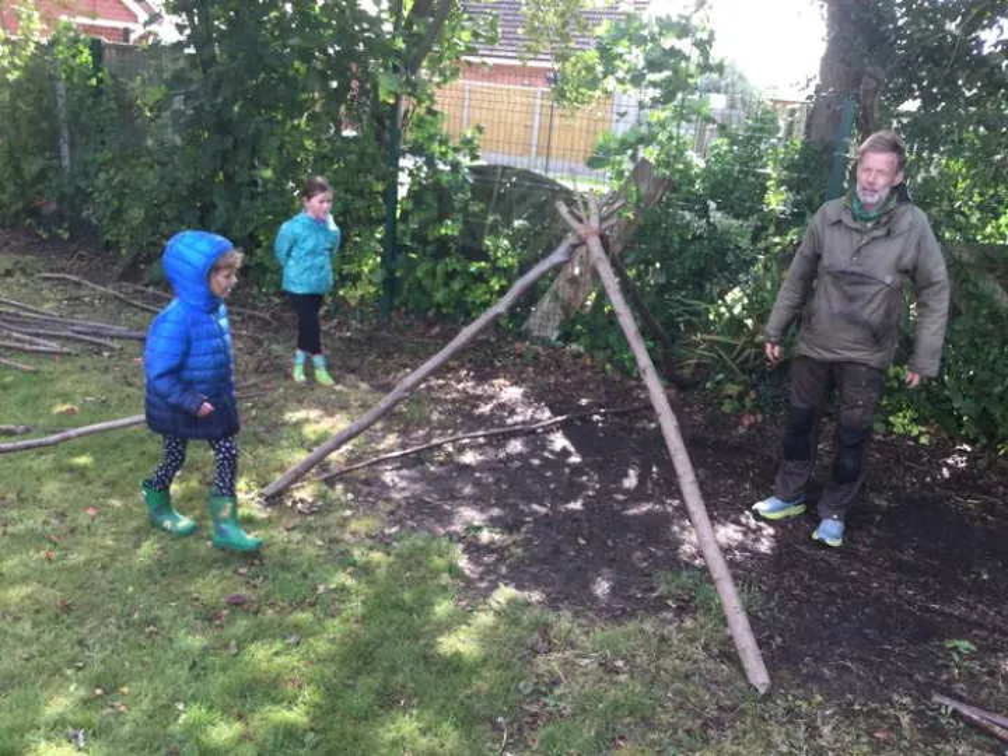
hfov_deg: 58.4
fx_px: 903
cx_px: 504
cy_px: 378
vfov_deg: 45.4
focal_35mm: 31
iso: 32
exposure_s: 1/100
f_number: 2.4
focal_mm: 3.3
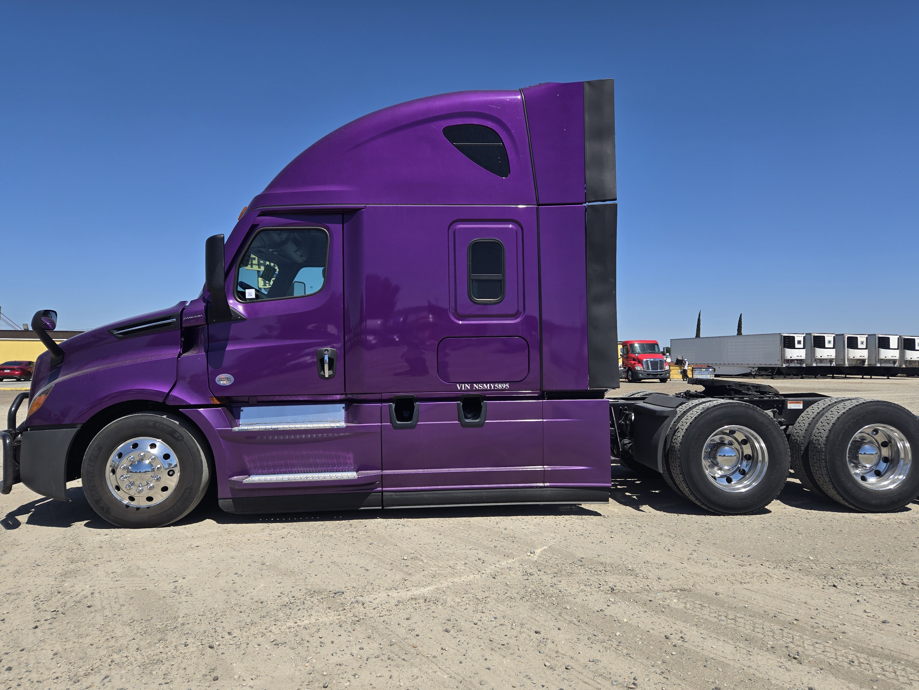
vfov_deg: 54.8
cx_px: 475
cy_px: 365
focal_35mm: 25
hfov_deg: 69.4
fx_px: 664
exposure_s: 1/2600
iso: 25
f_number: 1.8
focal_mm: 5.4
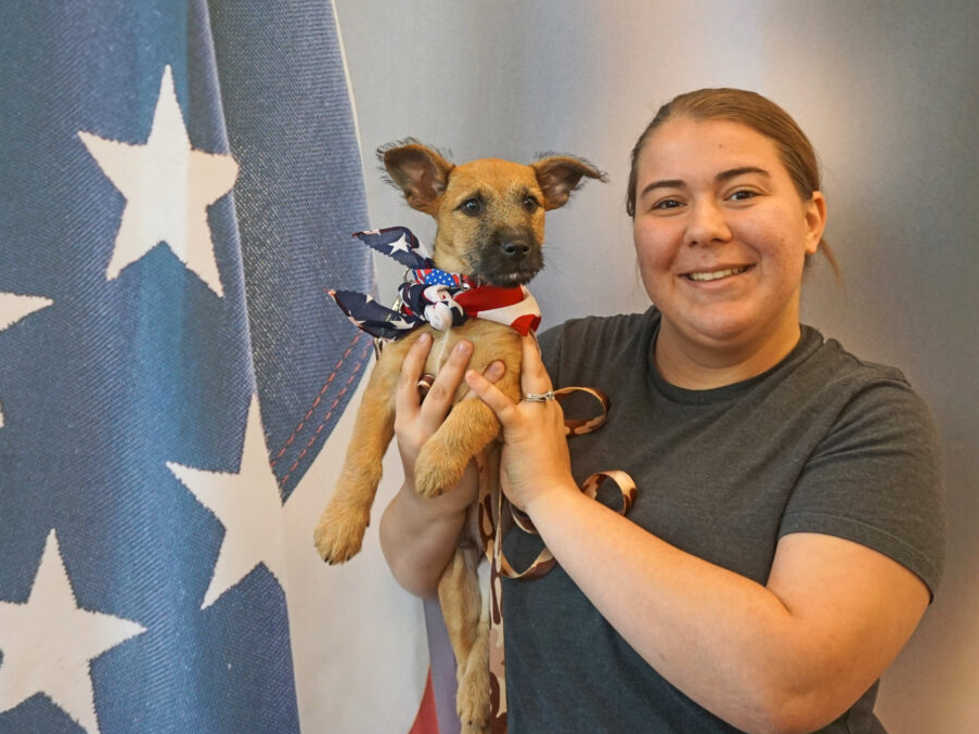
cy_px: 366
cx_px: 513
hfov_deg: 51.3
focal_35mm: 36
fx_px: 1018
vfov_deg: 39.6
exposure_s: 1/160
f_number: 4
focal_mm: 22
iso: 640
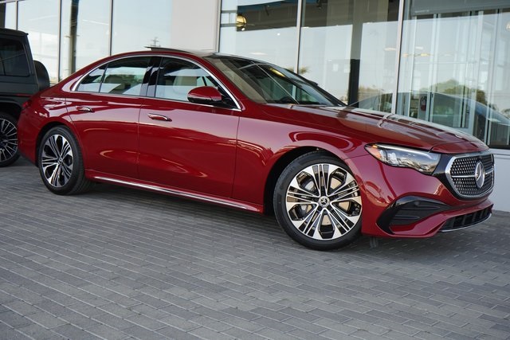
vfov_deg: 33.4
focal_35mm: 40
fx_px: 567
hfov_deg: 48.4
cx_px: 255
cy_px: 170
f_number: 8
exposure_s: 1/400
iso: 1000
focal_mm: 40
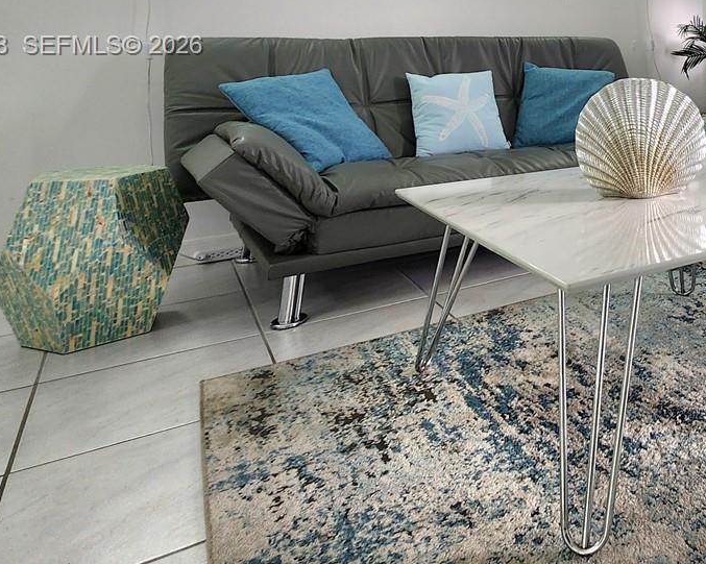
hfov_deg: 48.1
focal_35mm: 30
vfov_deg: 43.8
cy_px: 47
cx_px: 712
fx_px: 627
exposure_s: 1/60.2
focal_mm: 2.2
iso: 125
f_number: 2.2
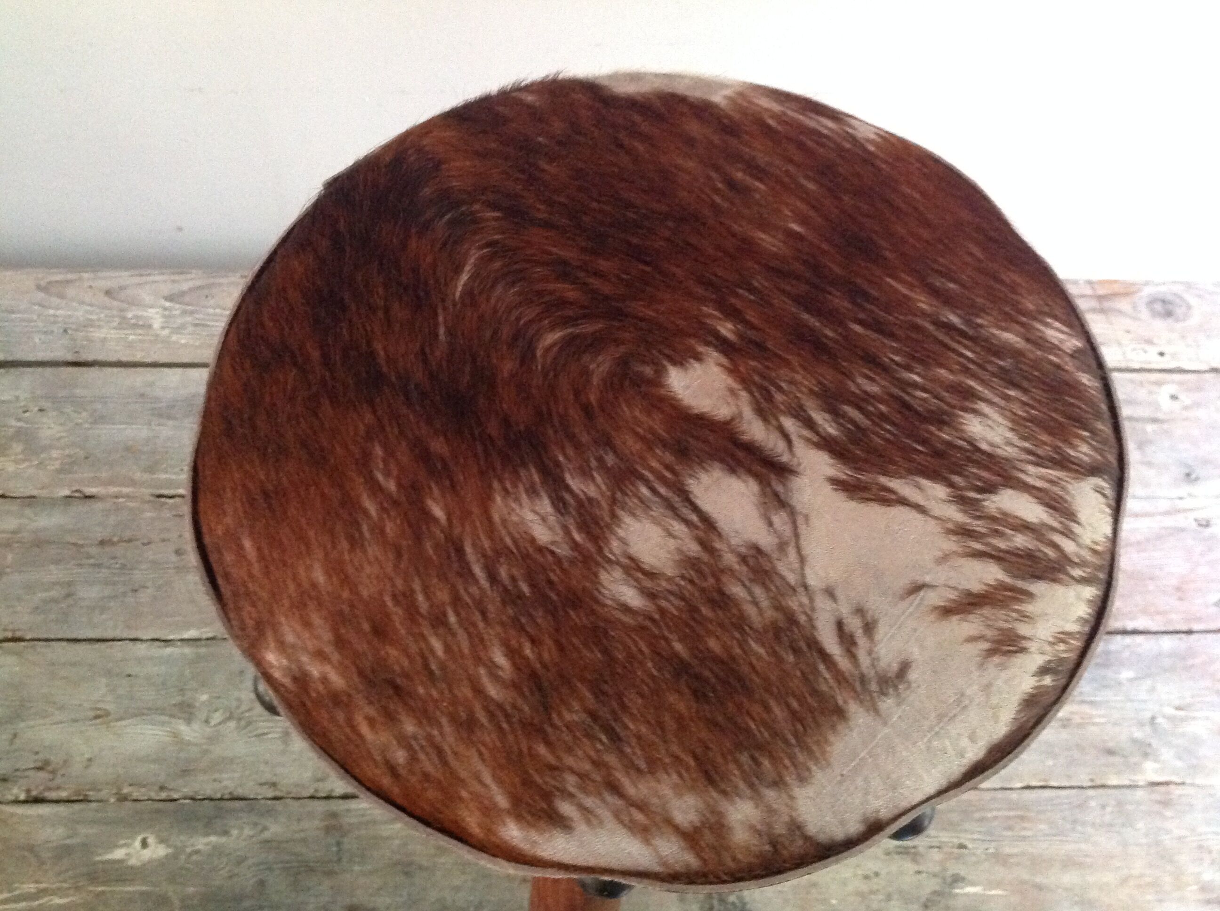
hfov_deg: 52.7
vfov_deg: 40.6
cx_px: 610
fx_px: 1232
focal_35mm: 35
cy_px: 456
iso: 640
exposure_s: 1/15
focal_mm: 4.28
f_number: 2.4
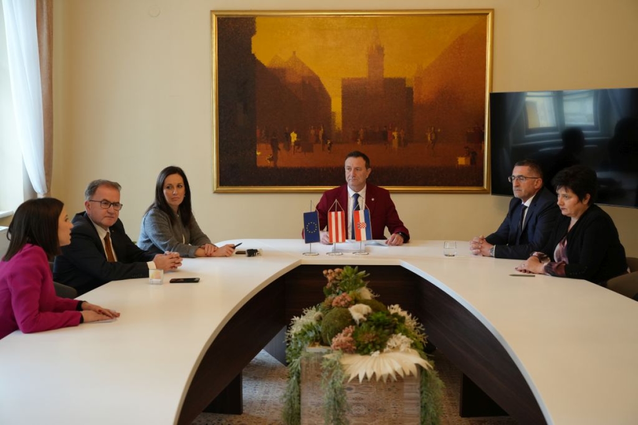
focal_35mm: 43
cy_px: 212
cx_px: 319
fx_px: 762
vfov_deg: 31.2
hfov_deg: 45.4
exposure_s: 1/160
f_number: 4
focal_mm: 43
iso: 2500
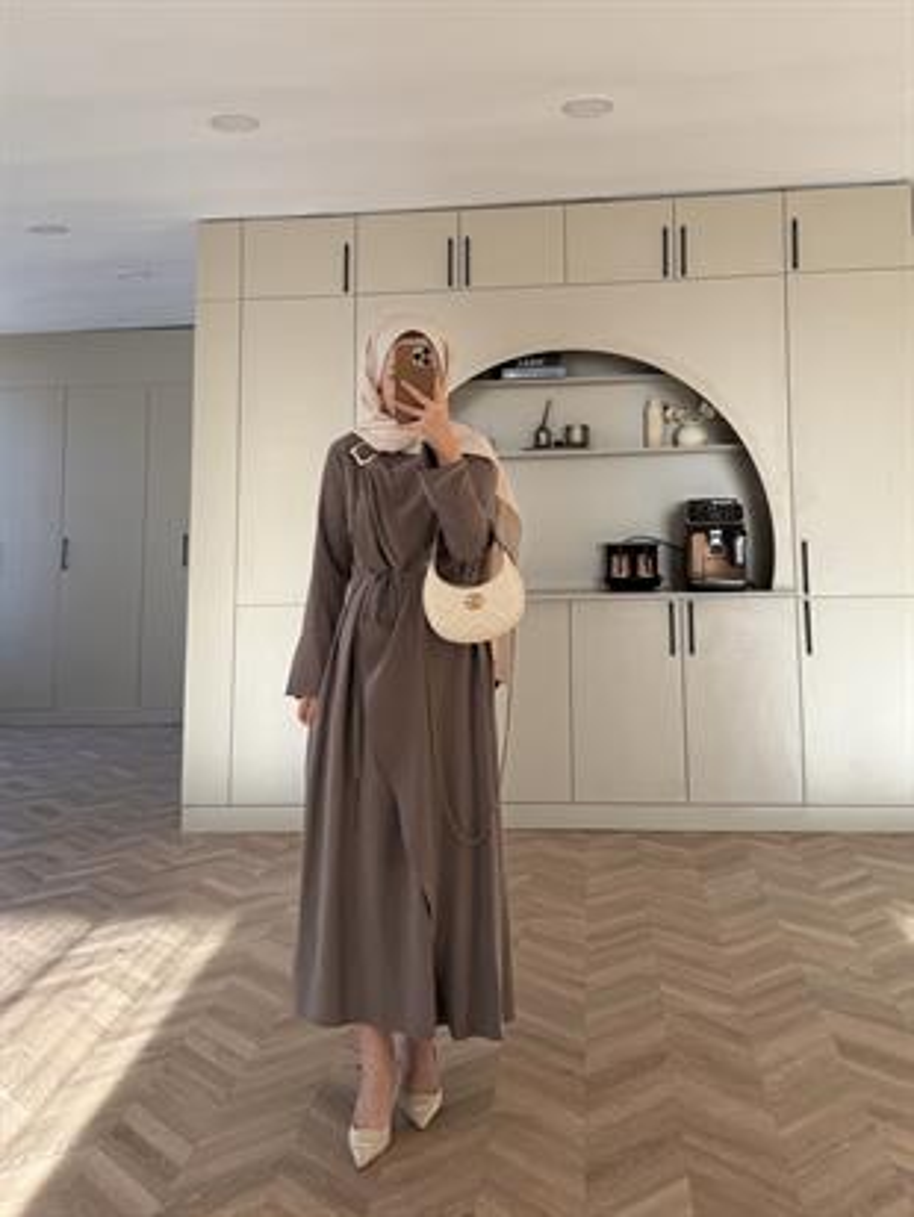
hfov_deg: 56.8
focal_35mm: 24
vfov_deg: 71.6
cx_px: 457
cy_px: 608
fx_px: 844
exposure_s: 1/121
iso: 50
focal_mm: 6.76
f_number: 1.78
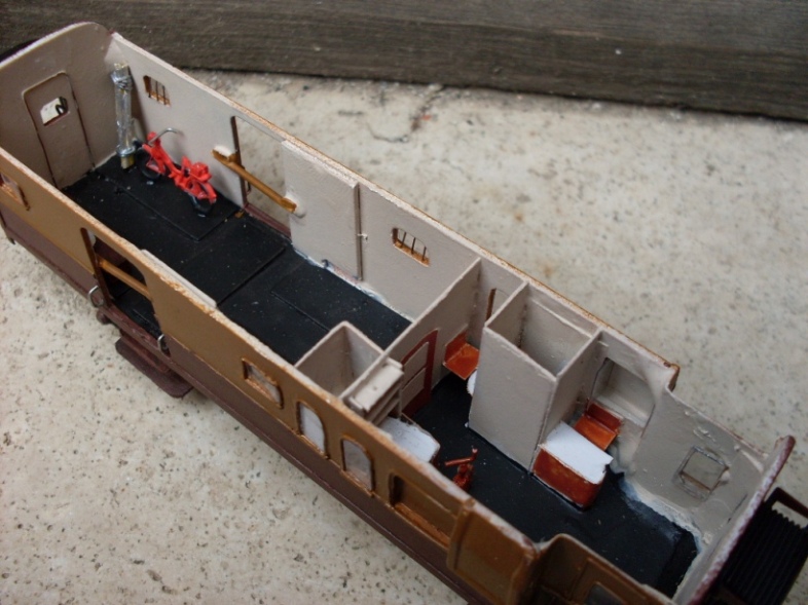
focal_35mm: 38
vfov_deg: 37.7
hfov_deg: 49.0
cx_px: 404
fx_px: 887
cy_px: 302
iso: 80
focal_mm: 6.3
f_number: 2.8
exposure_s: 1/180
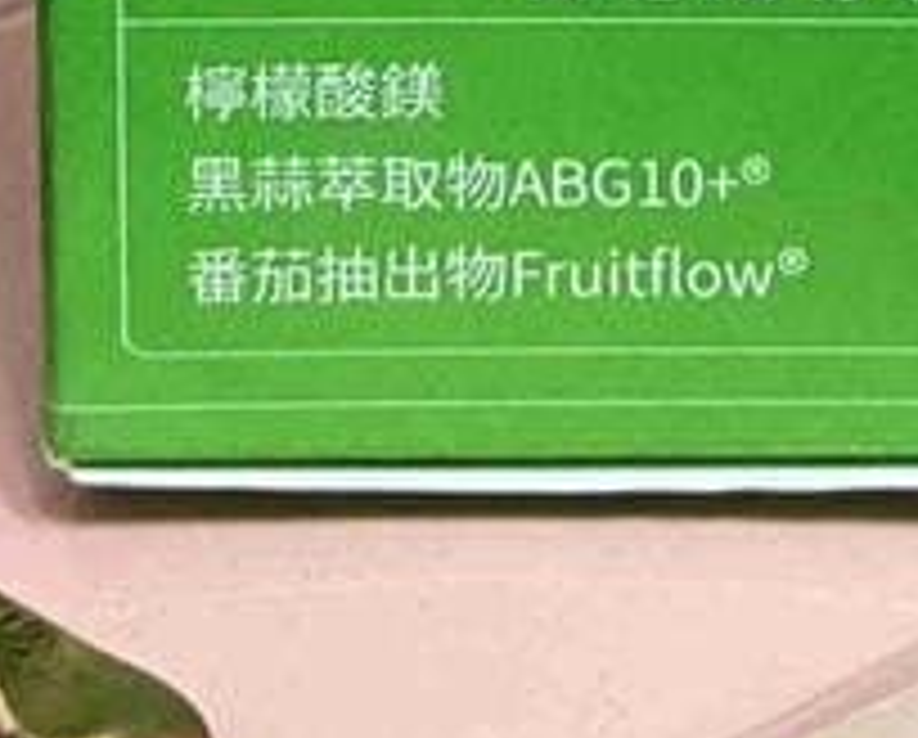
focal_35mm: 149
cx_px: 670
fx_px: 4056
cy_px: -994
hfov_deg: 12.9
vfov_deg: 9.4
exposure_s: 1/30
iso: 500
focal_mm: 4.25
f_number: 1.8
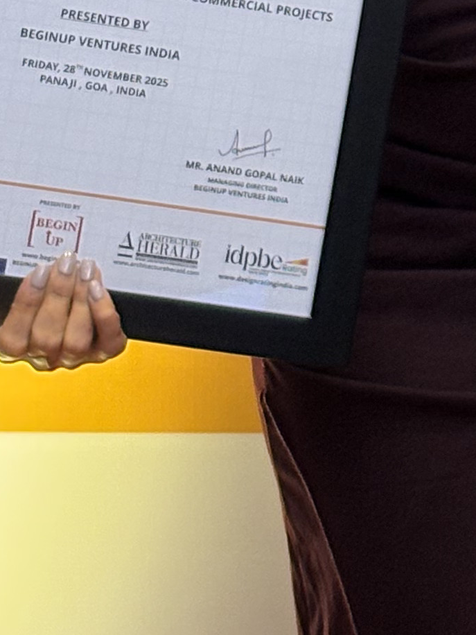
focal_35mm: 229
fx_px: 4199
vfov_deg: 8.4
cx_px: 822
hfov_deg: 6.4
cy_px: -361
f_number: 1.6
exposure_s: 1/110
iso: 100
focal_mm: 5.96
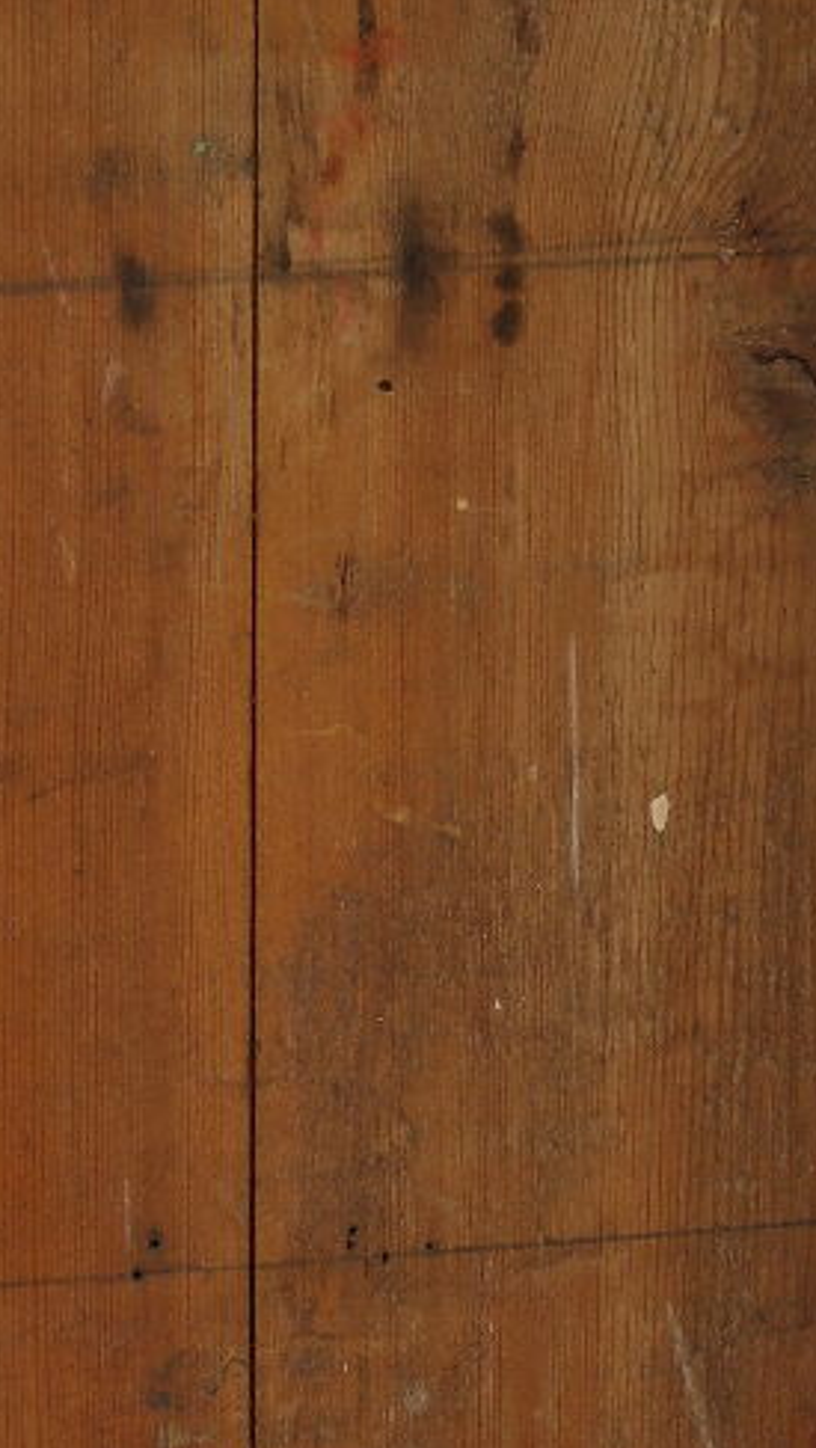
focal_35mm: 215
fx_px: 8259
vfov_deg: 9.9
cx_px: 122
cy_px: 1534
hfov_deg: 5.6
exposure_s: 1/80
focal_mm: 38
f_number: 5
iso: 200
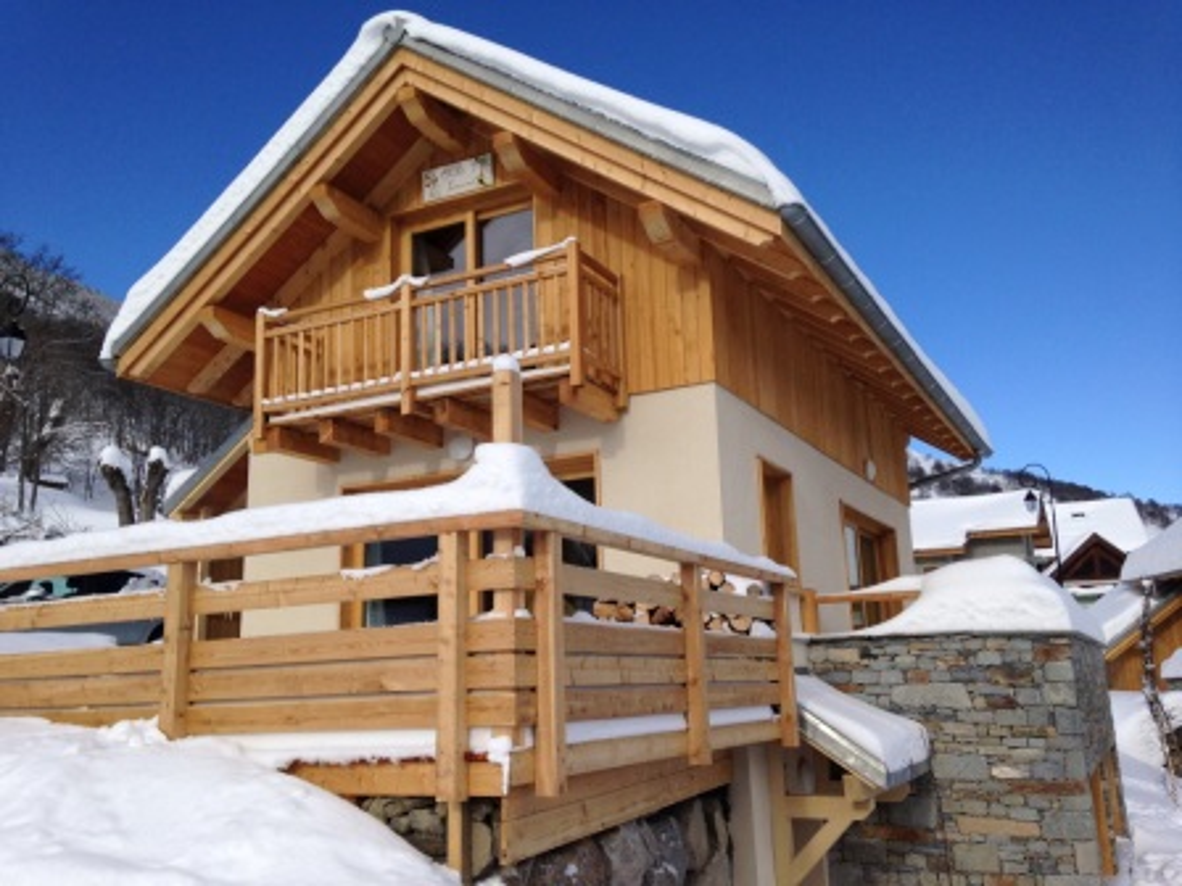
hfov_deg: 55.4
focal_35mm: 33
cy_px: 443
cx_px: 591
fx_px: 1127
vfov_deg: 42.9
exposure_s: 1/1869
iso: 50
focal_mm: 4.12
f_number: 2.4
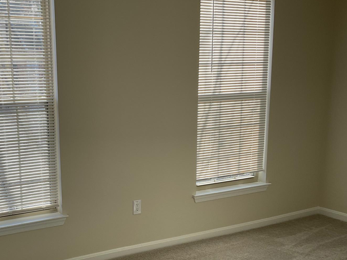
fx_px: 451
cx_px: 79
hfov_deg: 40.7
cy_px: 165
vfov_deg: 32.0
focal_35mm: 45
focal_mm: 3
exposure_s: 1/280
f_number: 1.8
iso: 16
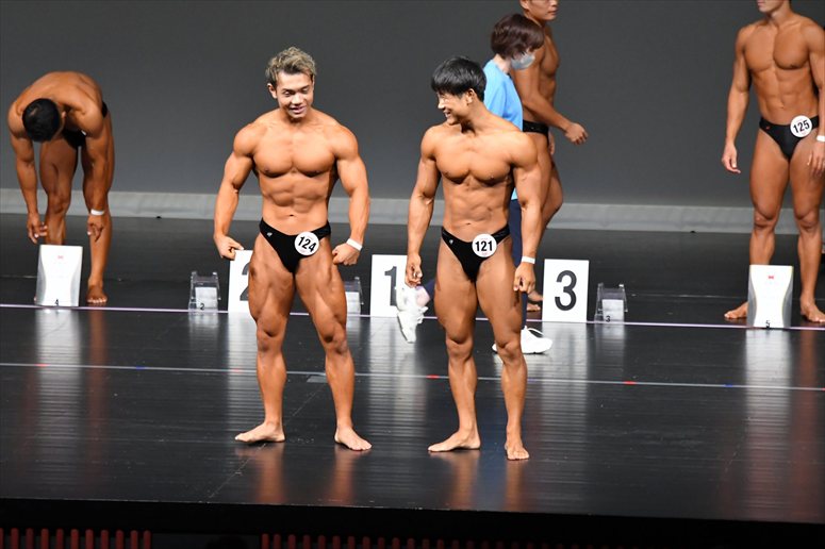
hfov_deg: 7.2
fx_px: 6528
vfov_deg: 4.8
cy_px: 274
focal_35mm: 285
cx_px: 412
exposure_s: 1/400
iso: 5000
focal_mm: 190
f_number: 5.6
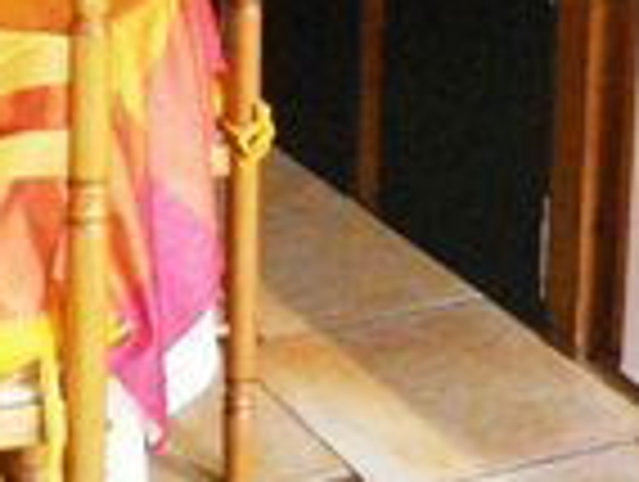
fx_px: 2330
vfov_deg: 11.1
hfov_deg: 15.6
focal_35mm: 126
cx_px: 194
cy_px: -338
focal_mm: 4.9
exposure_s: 1/50
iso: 800
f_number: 2.6
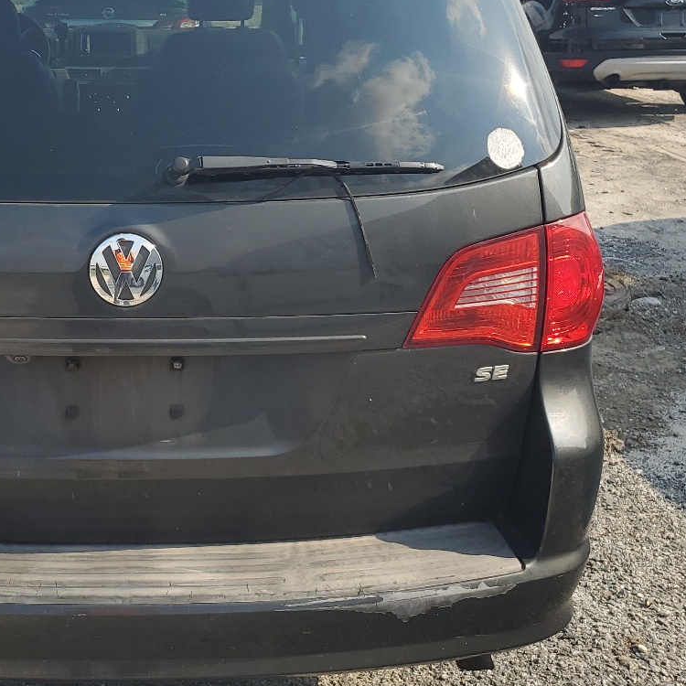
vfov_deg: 34.5
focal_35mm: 49
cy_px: 247
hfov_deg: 33.5
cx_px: 123
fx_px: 1099
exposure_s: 1/2000
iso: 50
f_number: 1.5
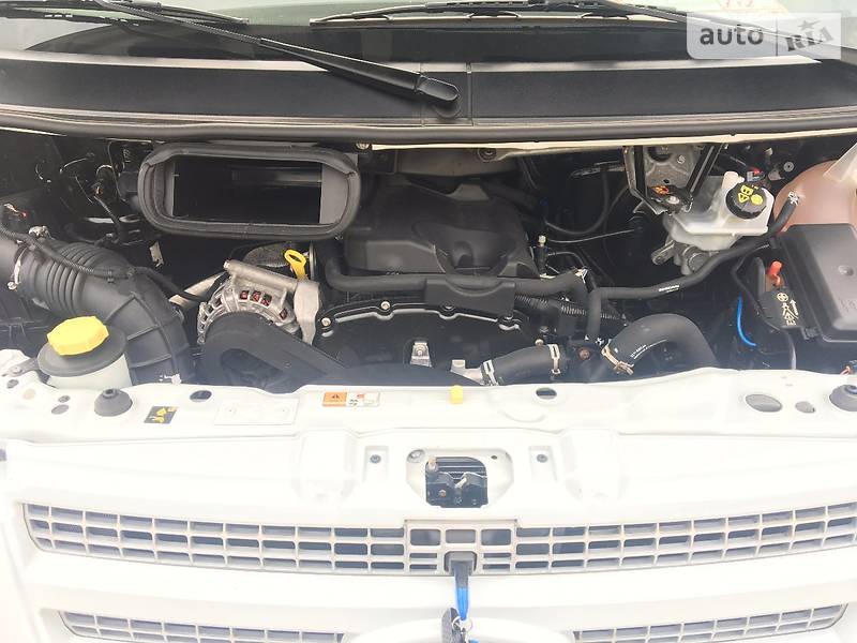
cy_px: 322
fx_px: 718
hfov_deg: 61.7
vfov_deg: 48.2
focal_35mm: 29
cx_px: 428
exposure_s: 1/100
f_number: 2.2
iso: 32
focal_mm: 4.2
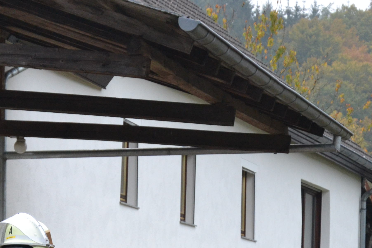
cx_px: 83
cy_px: 312
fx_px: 2294
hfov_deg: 9.3
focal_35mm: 222
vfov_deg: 6.1
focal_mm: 58
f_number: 5
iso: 1100
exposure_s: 1/400
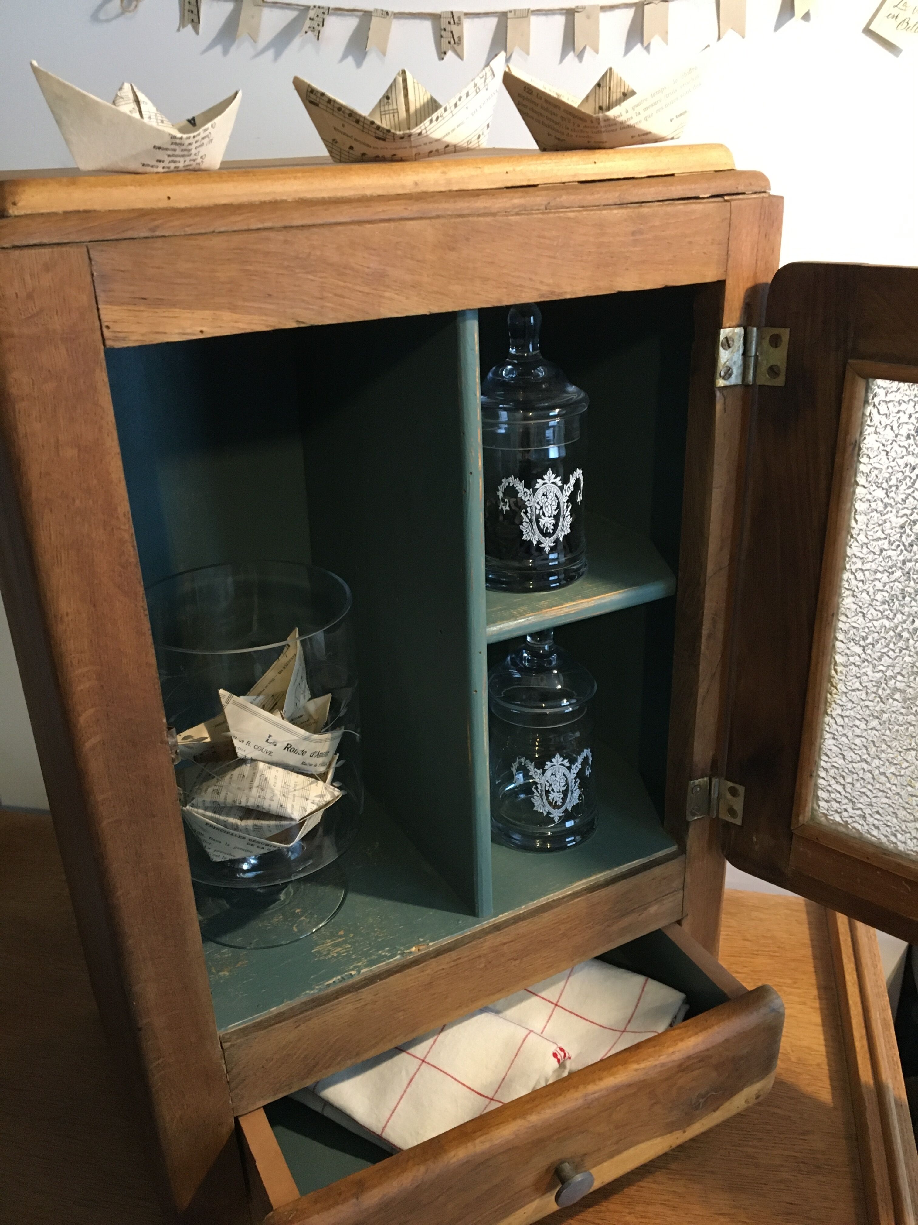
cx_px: 459
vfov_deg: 61.7
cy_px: 612
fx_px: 1025
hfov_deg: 48.2
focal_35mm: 29
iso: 200
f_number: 2.2
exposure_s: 1/20
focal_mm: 4.15
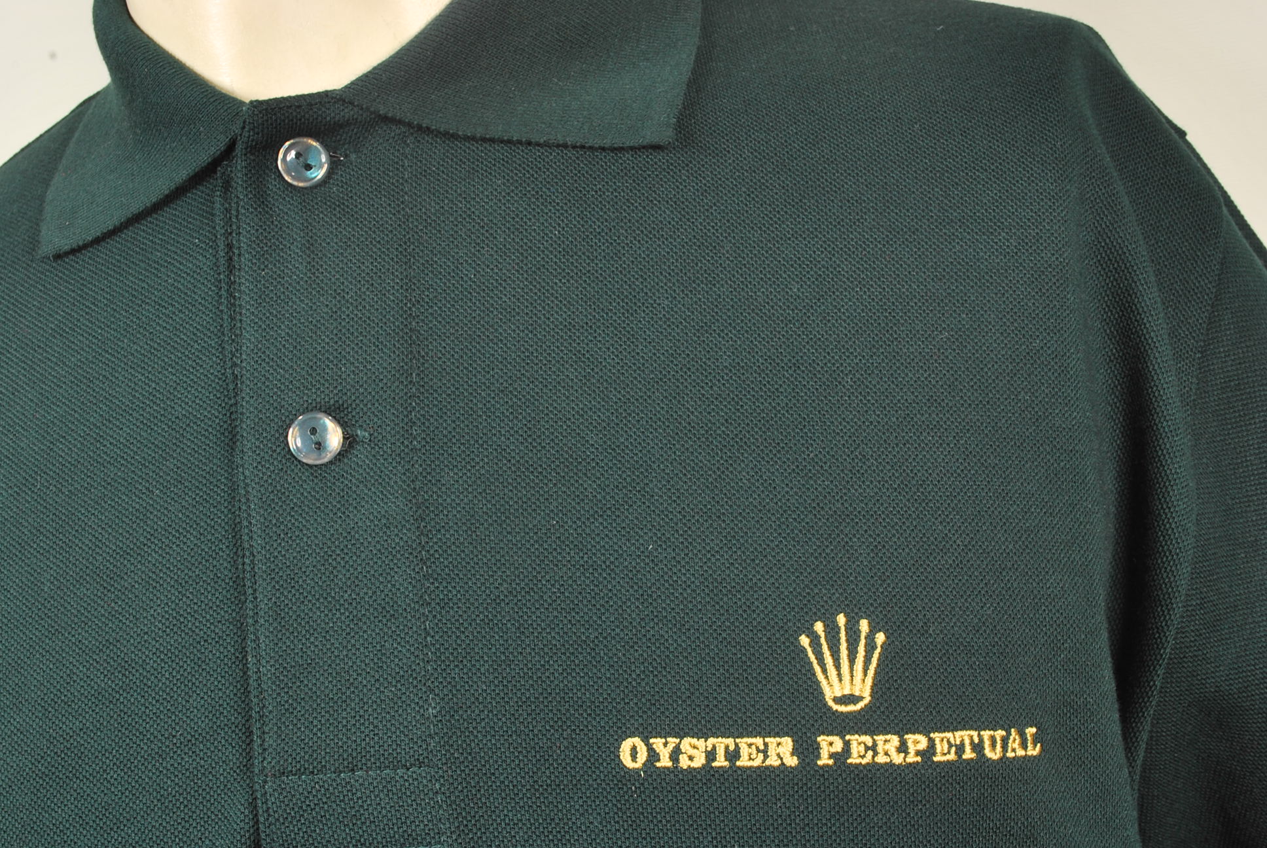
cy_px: 424
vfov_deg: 28.2
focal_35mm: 48
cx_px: 634
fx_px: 1691
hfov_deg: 41.1
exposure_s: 5
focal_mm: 32
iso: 100
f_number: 16
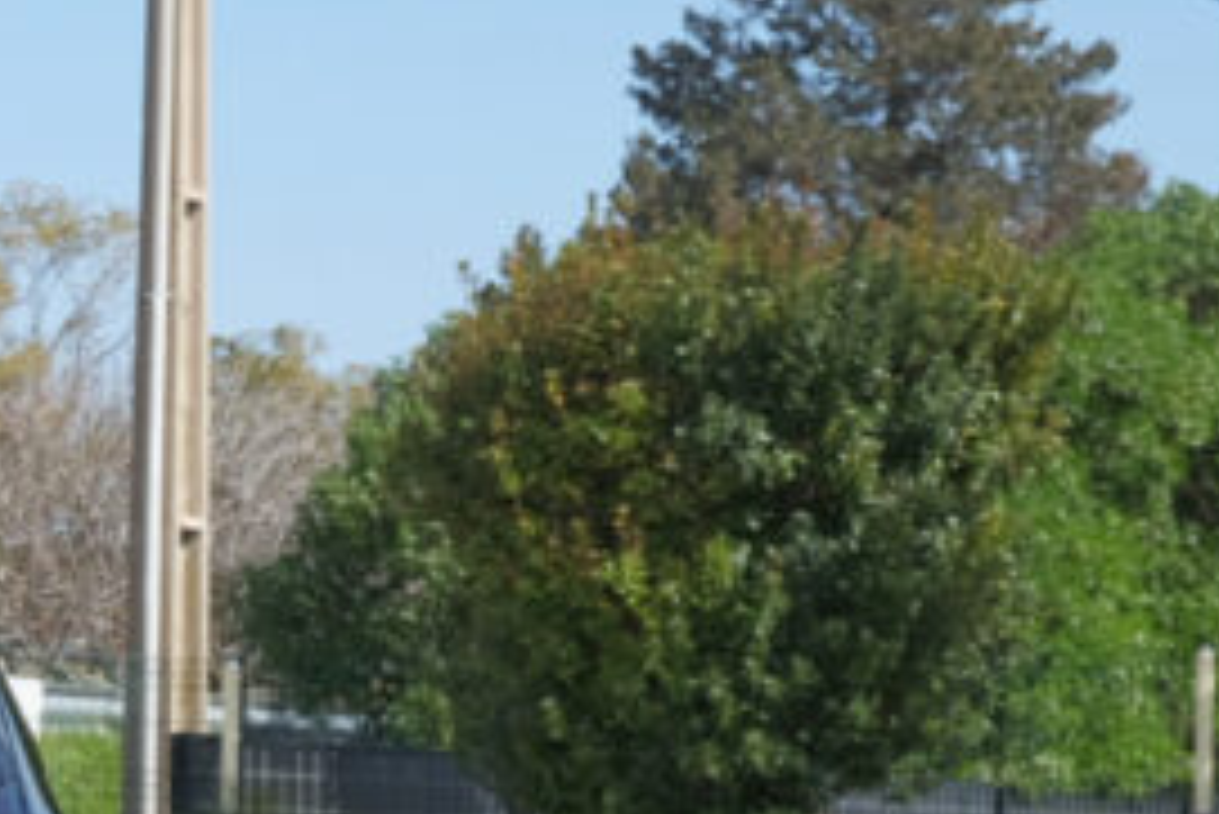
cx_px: -693
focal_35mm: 140
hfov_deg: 13.6
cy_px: 1136
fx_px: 4743
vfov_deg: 9.6
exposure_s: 1/160
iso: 160
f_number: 9
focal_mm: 24.9
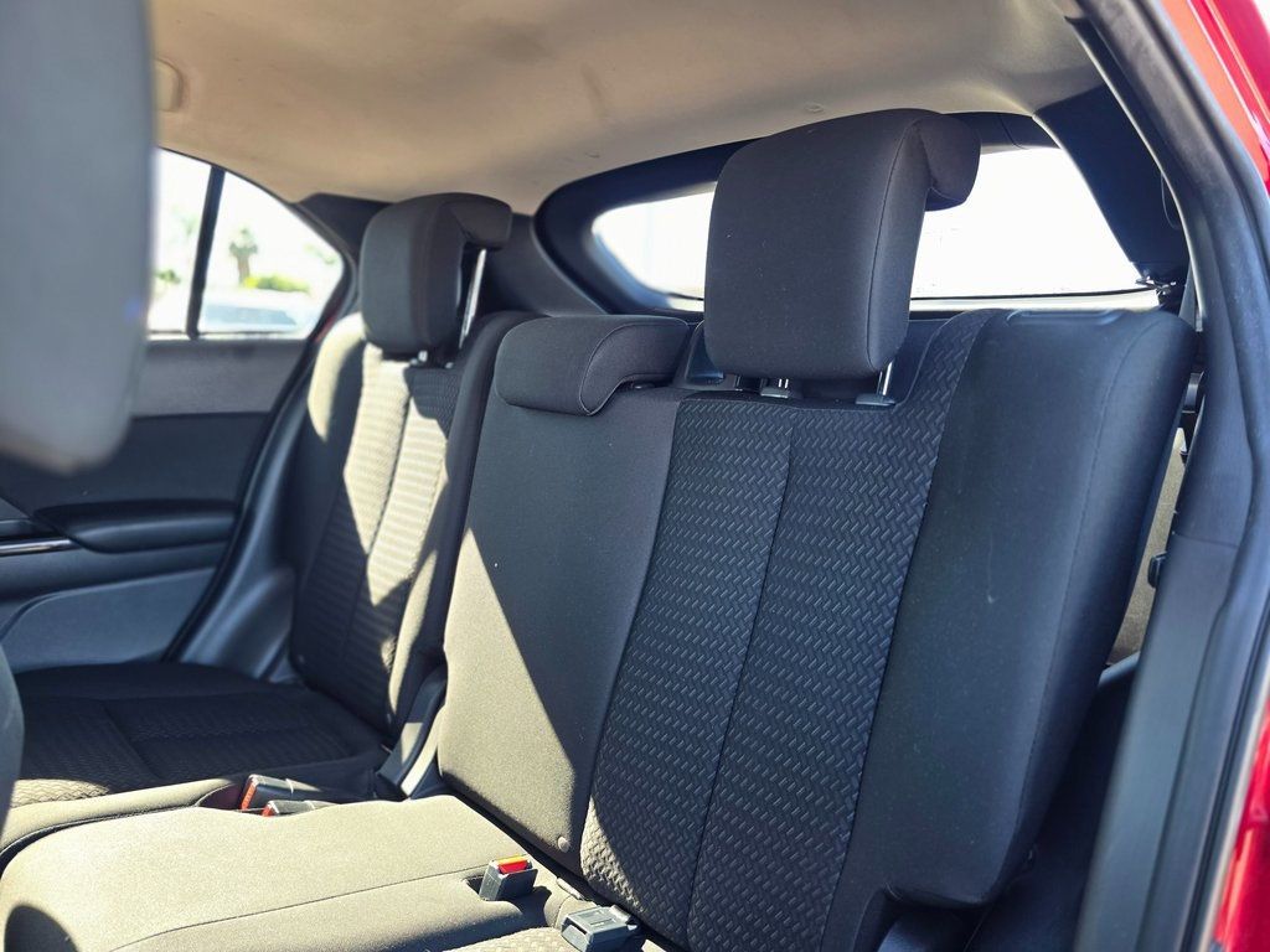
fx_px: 844
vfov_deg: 58.9
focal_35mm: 23
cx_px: 635
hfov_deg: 73.9
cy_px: 476
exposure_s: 1/180
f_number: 1.7
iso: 160
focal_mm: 6.3
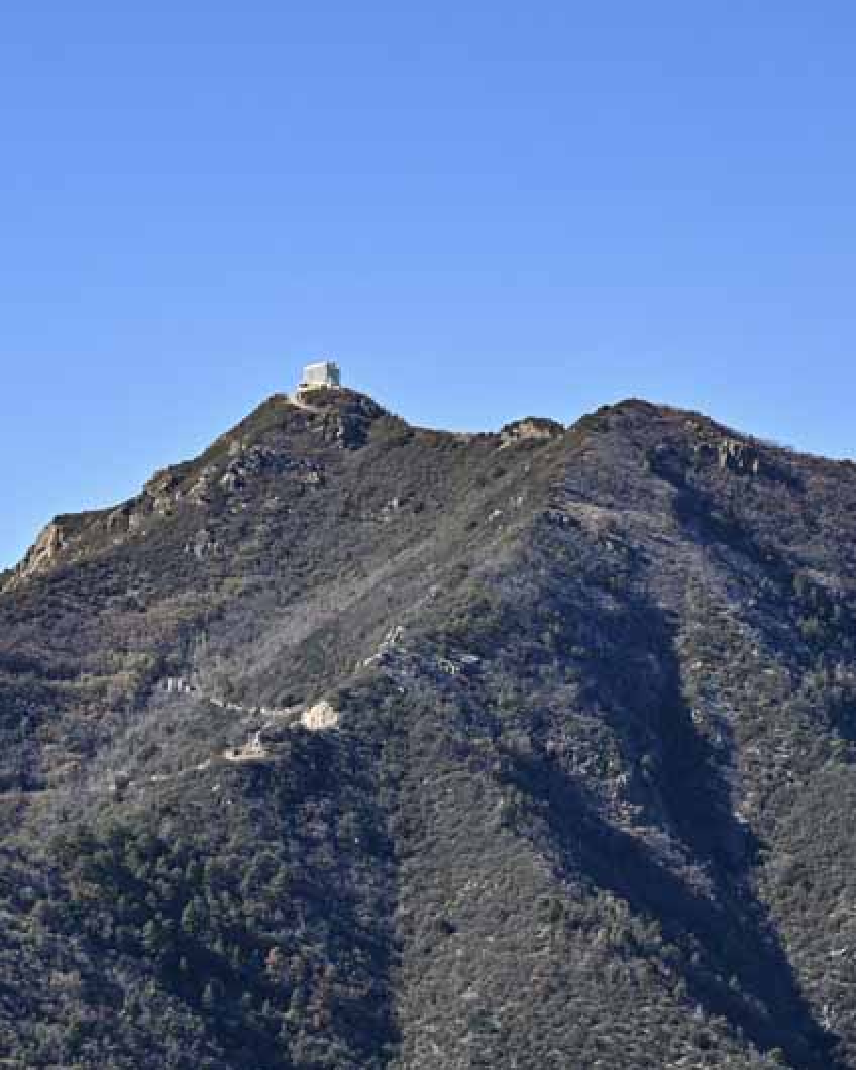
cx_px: 371
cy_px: 535
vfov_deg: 11.4
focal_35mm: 170
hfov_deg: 9.1
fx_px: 5384
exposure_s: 1/800
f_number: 5.6
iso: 100
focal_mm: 120
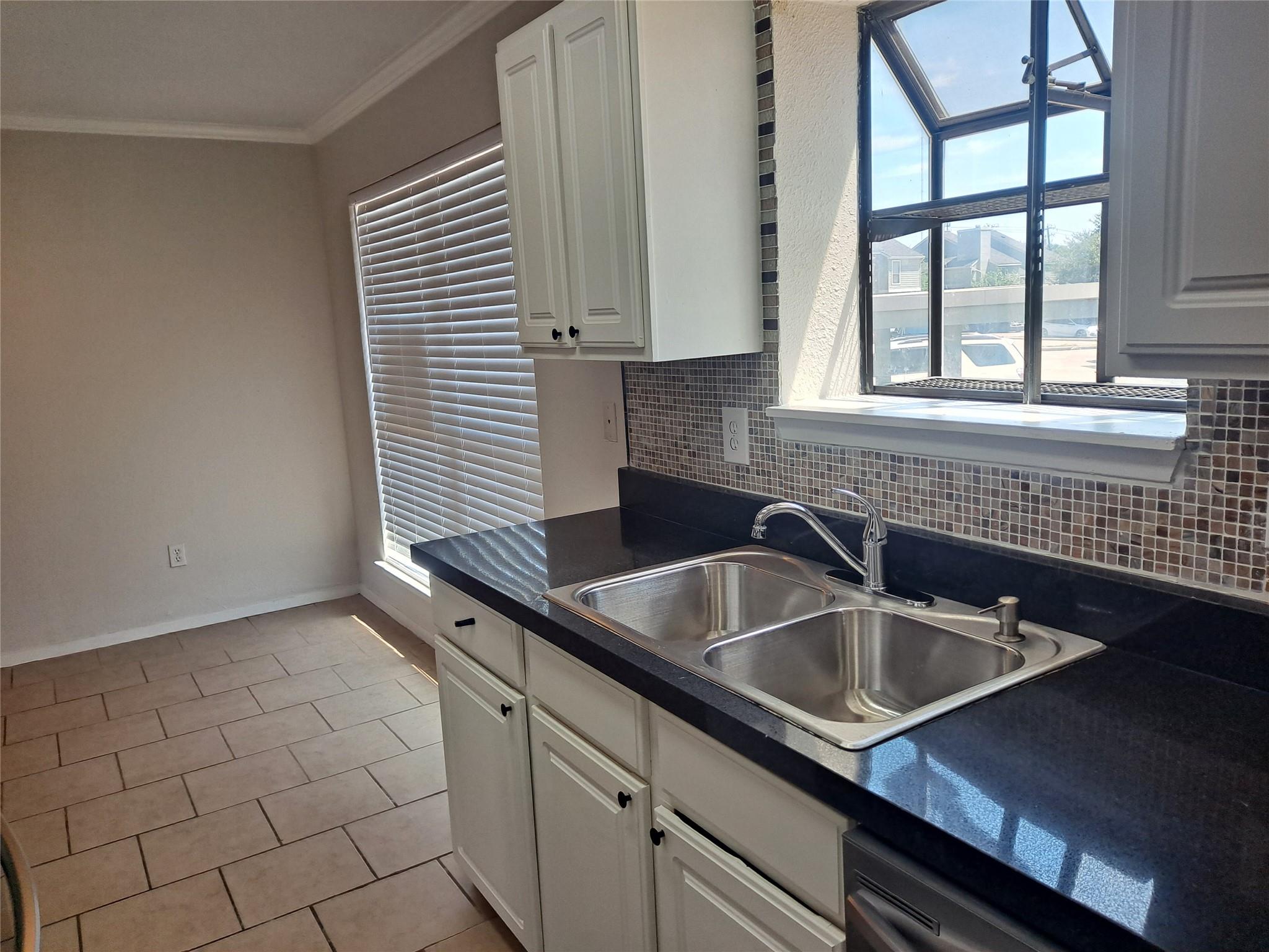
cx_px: 634
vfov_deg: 54.9
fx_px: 916
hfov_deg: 69.4
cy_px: 476
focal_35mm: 25
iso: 32
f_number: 2
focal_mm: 4.6
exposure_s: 1/257
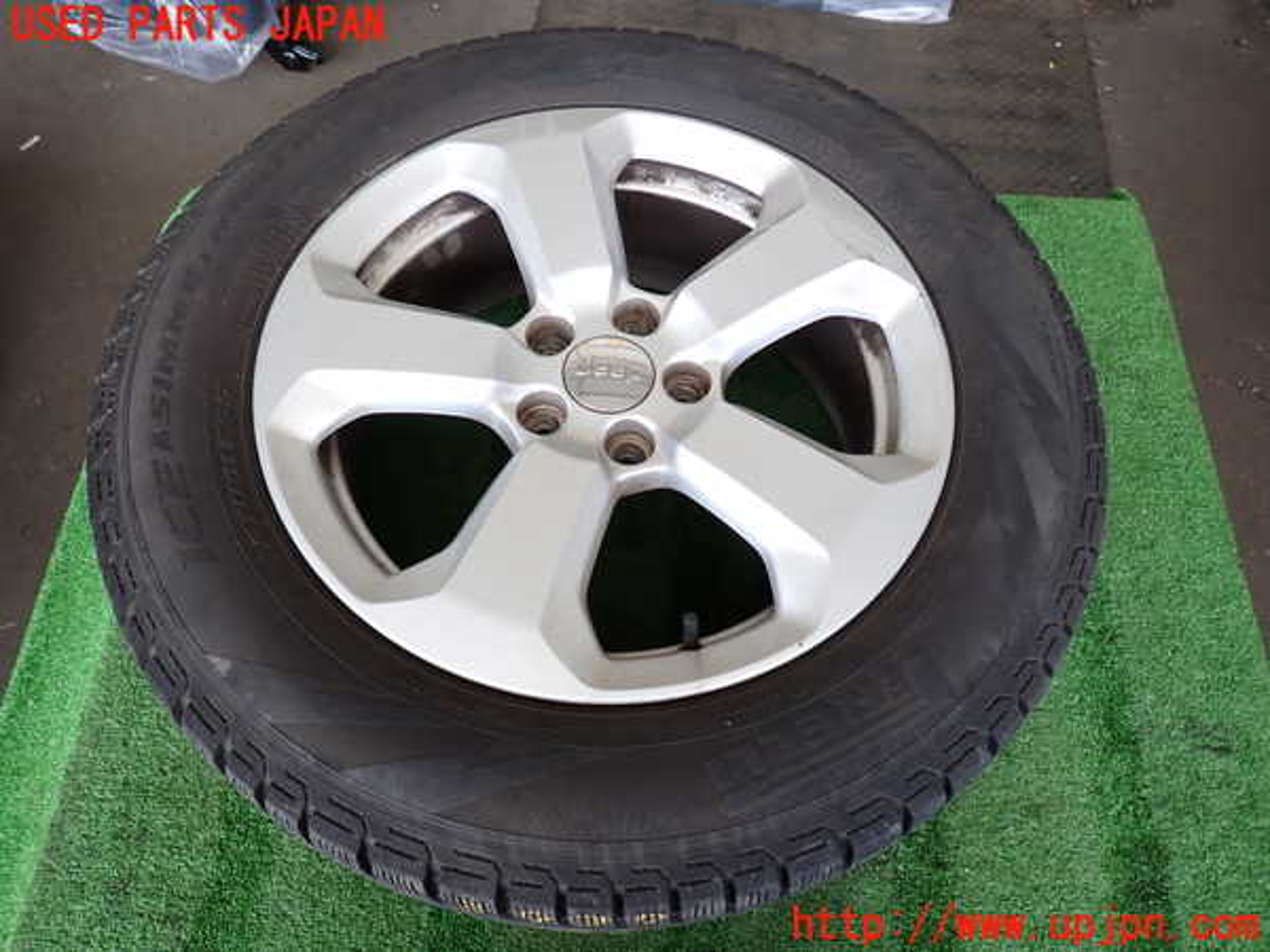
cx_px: 635
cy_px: 476
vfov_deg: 54.9
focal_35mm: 25
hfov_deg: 69.4
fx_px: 917
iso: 100
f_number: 2
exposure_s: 1/80
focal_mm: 4.5
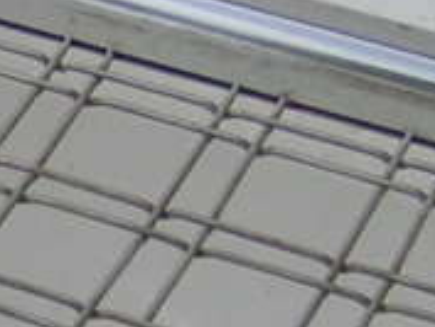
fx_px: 3458
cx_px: -614
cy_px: 369
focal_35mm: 275
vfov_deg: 5.4
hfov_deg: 6.8
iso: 50
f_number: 3.2
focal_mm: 5.8
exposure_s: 1/1000
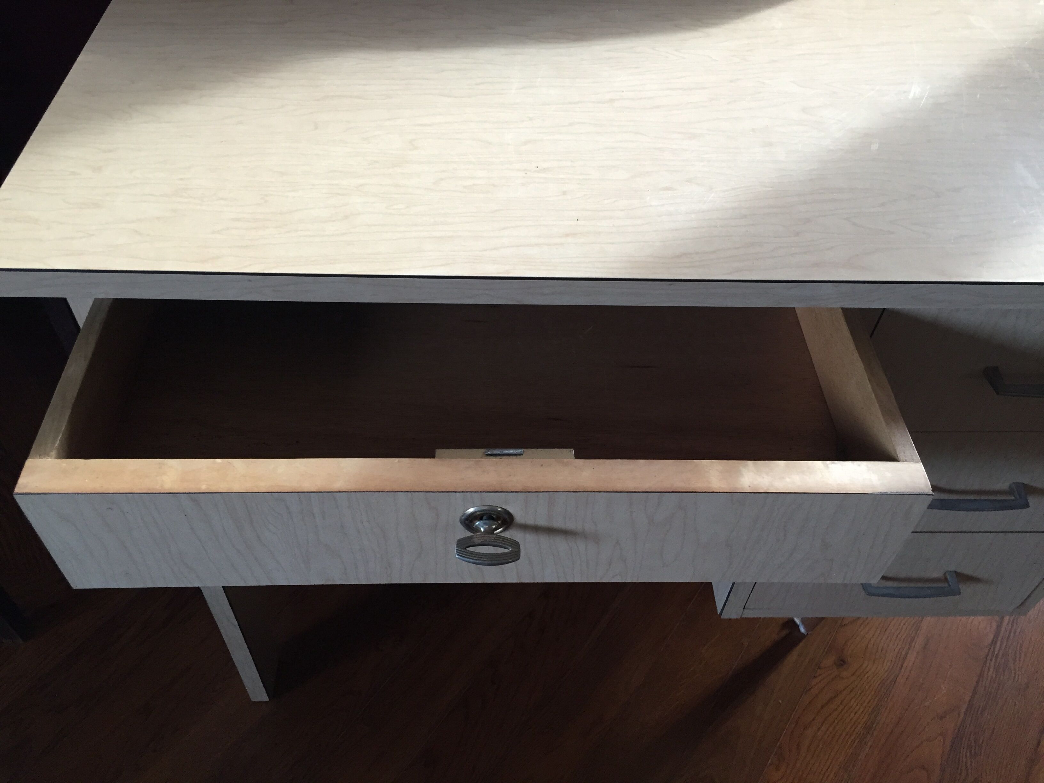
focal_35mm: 29
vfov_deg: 48.2
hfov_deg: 61.7
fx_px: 875
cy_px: 392
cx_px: 522
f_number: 2.2
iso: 125
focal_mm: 4.15
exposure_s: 1/30
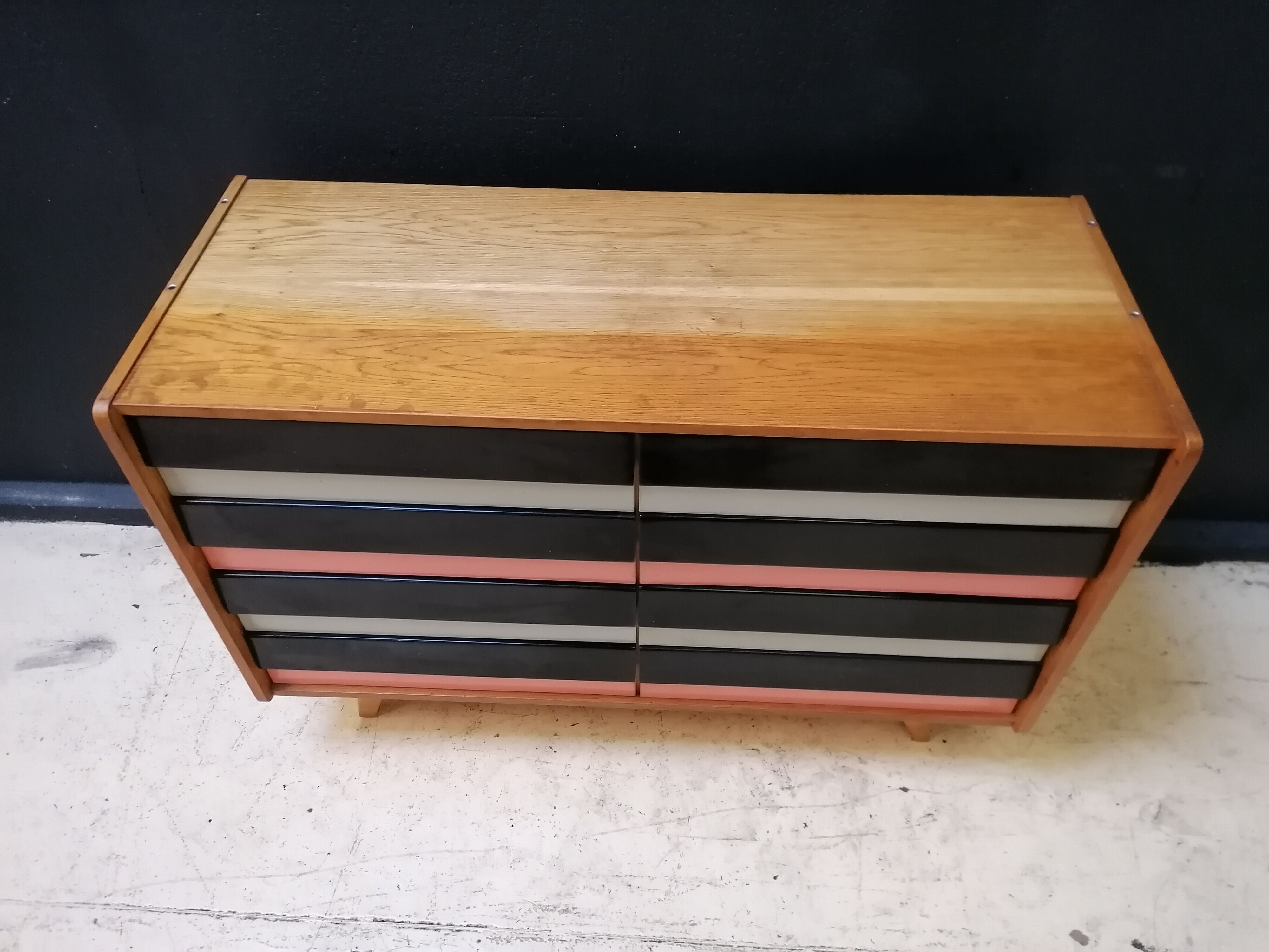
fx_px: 990
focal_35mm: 27
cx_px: 634
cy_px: 476
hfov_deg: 65.3
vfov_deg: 51.4
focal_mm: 4.75
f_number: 1.8
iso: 800
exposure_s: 1/100
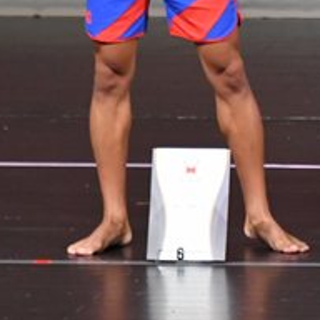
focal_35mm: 1030
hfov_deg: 1.7
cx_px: 416
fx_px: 10772
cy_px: -93
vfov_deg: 1.7
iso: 4000
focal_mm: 200
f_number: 5.6
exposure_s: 1/400
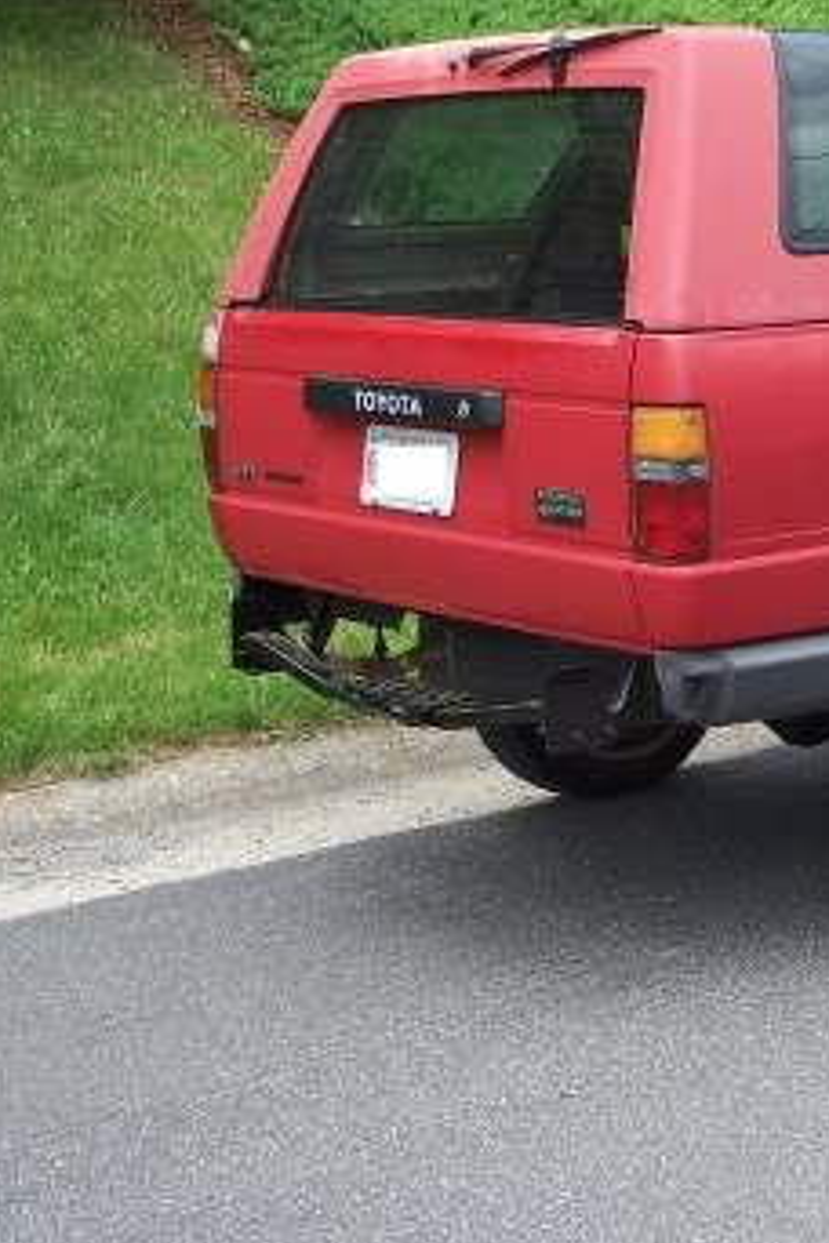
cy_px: 487
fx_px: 2487
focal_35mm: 72
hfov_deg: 18.4
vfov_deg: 28.0
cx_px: 851
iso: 64
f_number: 2.8
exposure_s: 1/320
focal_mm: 7.8
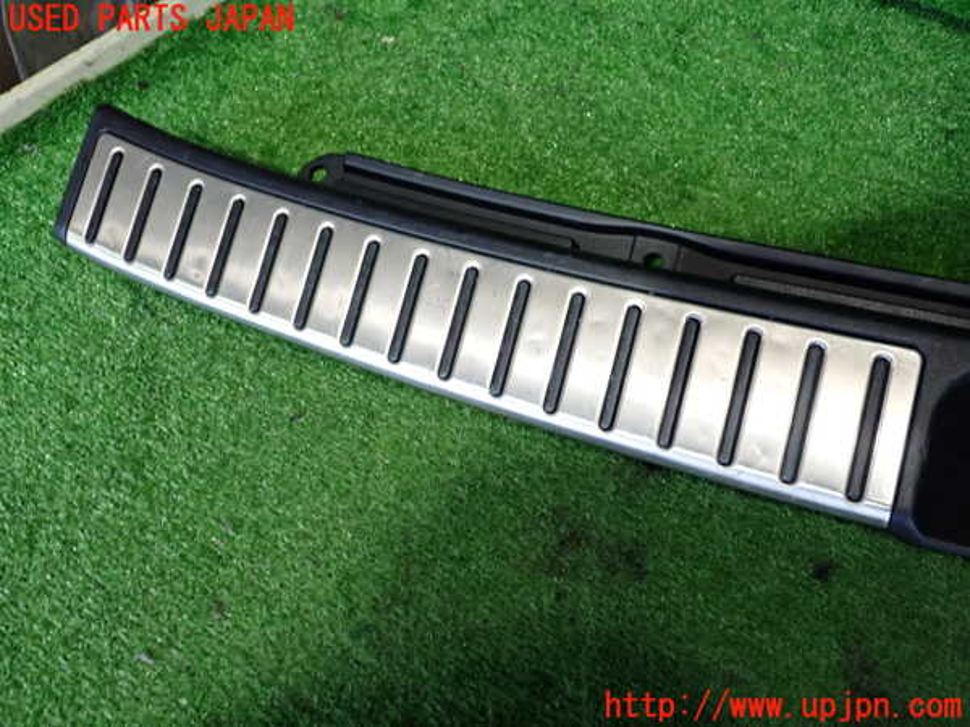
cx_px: 485
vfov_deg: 44.2
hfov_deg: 56.8
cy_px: 364
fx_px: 897
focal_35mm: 32
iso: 400
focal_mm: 5.79
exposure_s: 1/30
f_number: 2.4
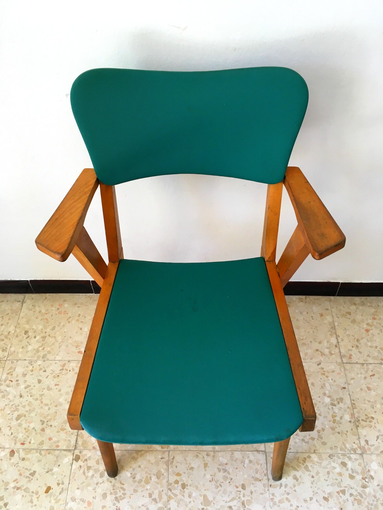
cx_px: 192
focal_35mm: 29
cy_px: 255
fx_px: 428
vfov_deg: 61.7
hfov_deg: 48.2
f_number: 2.2
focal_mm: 4.15
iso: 32
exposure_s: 1/33
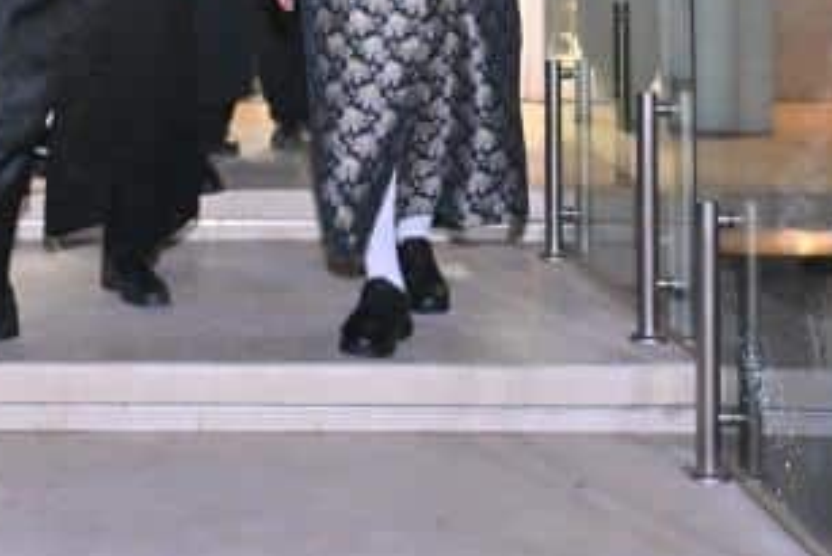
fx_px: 1850
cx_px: 133
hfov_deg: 24.8
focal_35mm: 80
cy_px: -191
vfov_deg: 16.1
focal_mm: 24
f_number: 4
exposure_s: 1/160
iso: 2500
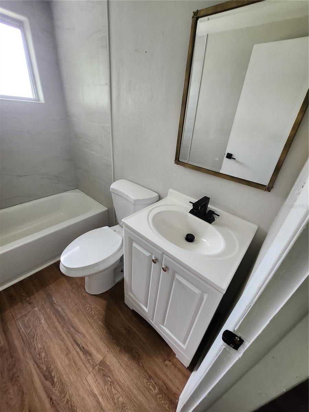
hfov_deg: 89.9
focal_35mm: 13
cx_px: 154
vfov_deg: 106.2
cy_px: 206
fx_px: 155
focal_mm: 1.7
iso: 250
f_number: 2.2
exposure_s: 1/60
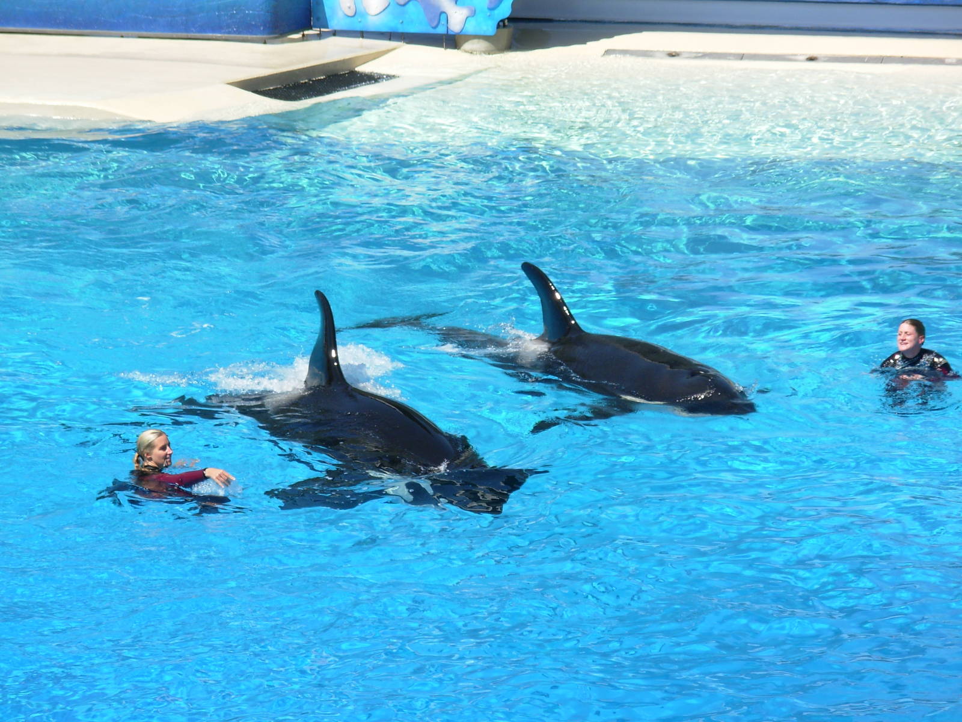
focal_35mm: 190
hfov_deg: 10.4
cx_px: 481
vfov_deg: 7.8
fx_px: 5280
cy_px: 361
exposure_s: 1/406
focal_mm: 31.4
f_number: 5
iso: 50
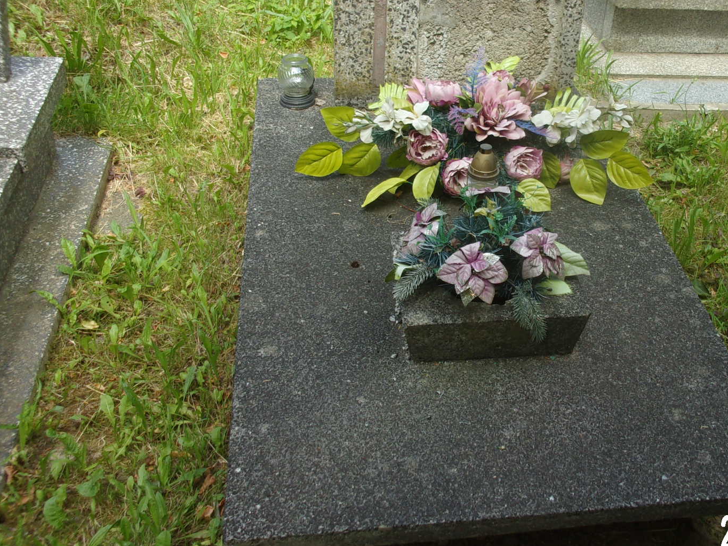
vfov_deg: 34.3
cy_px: 233
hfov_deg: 44.1
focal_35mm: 42
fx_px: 883
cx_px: 485
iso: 80
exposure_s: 1/170
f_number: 3.9
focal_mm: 5.1
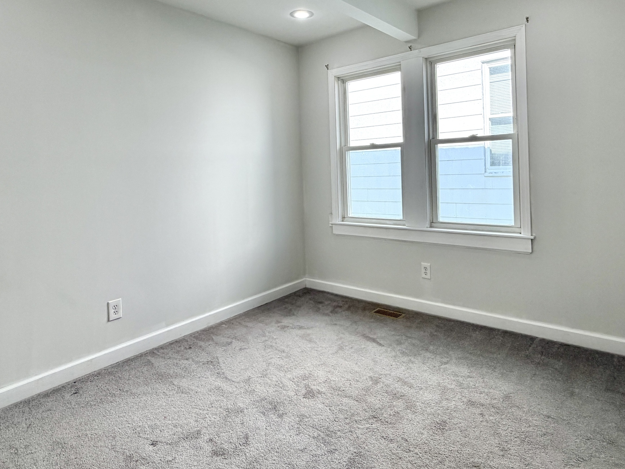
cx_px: 347
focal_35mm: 23
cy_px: 169
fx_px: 415
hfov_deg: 73.7
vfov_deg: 58.0
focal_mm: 2.22
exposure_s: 1/121
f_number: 2.2
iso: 64
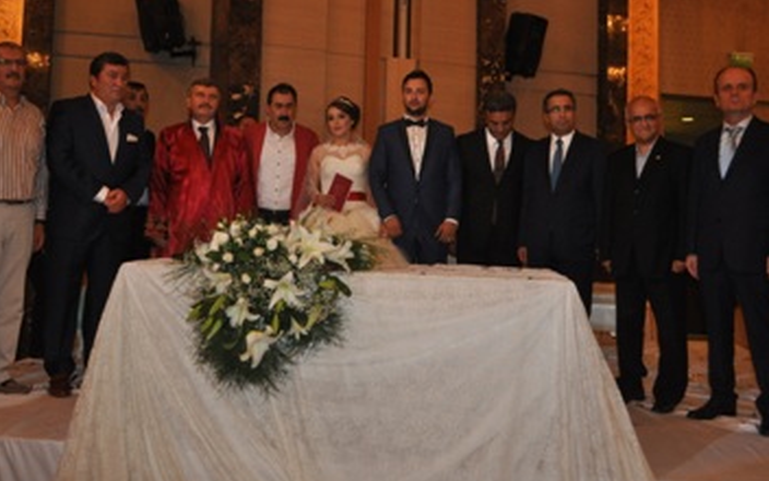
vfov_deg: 36.0
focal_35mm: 35
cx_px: 371
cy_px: 166
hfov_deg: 55.3
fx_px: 734
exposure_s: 1/60
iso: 800
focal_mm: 18
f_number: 3.5
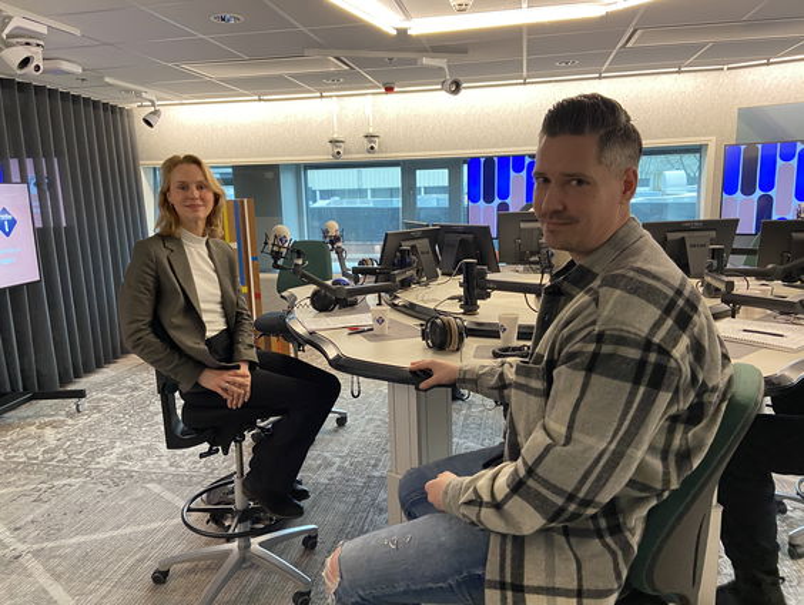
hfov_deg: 67.3
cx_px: 402
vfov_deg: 53.1
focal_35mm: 26
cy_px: 302
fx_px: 604
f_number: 1.8
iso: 320
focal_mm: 4.25
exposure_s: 1/51
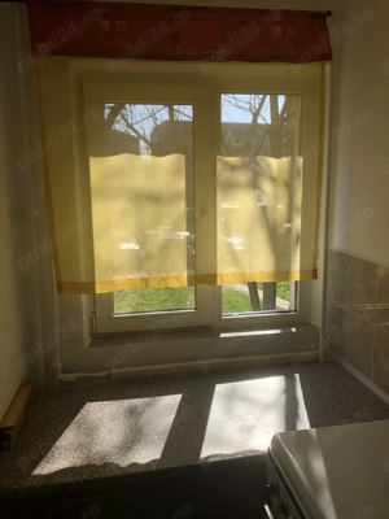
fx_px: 420
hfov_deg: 49.7
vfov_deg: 63.4
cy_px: 260
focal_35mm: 28
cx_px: 194
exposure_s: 1/1200
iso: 20
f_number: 1.8
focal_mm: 3.99
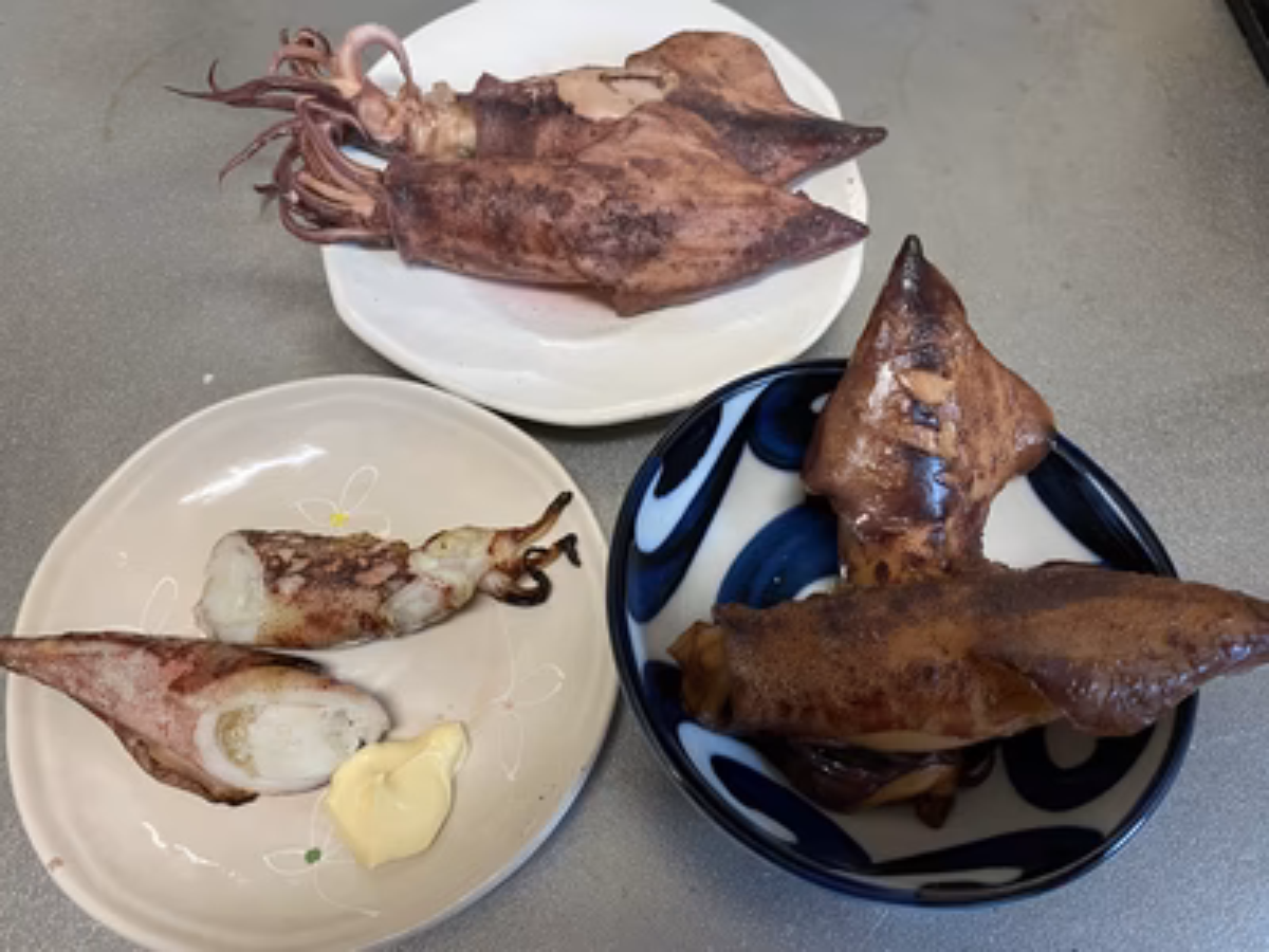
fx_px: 953
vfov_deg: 53.1
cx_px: 634
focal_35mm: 26
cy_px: 476
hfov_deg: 67.3
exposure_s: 1/50
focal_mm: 4.25
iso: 200
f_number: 1.8
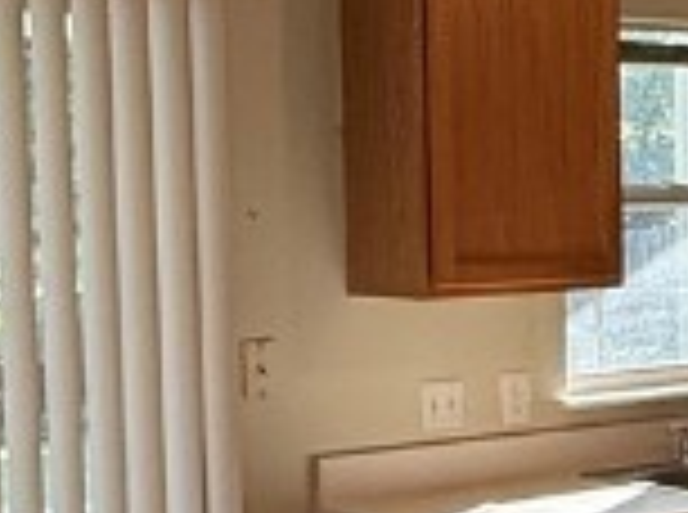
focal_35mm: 94
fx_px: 1864
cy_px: 346
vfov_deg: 15.6
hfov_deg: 20.2
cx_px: 701
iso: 200
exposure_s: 1/120
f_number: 2.2
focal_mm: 2.22
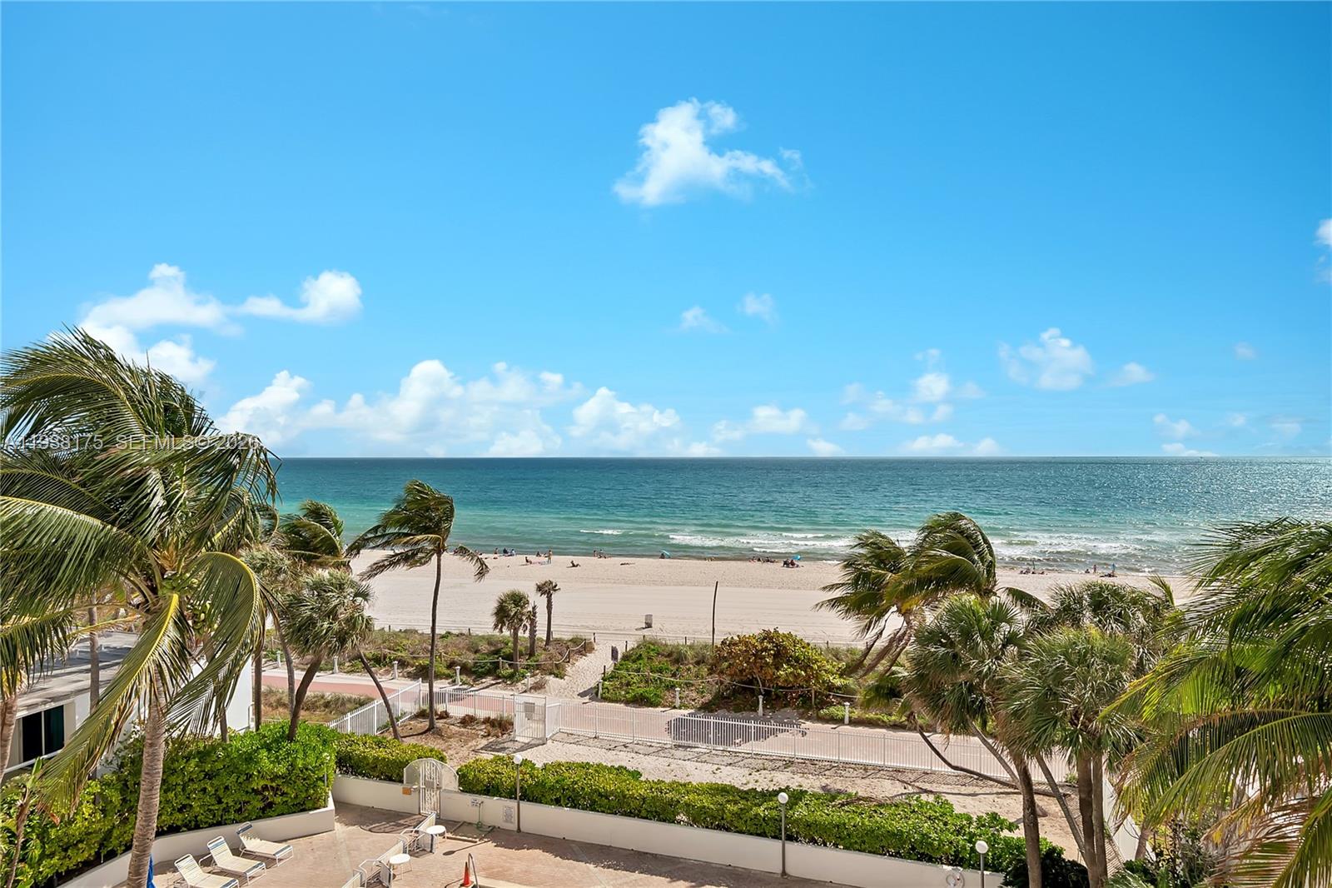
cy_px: 444
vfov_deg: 59.5
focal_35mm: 21
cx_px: 666
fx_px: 777
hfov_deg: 81.2
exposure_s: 1/500
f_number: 8
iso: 100
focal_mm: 14
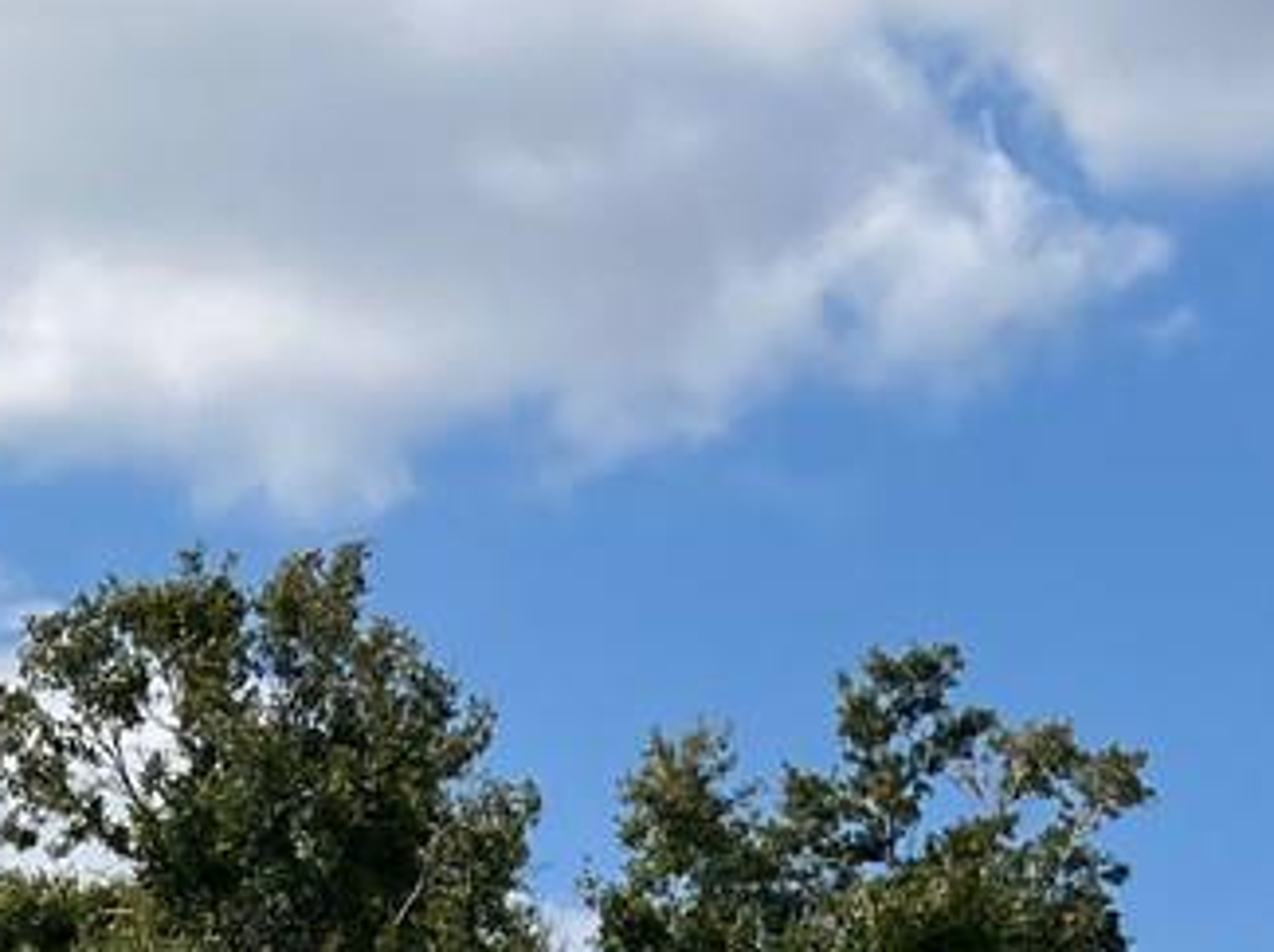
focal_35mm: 138
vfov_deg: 9.7
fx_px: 5073
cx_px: -494
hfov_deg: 13.7
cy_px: 2147
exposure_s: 1/2315
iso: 32
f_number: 1.8
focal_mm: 3.99
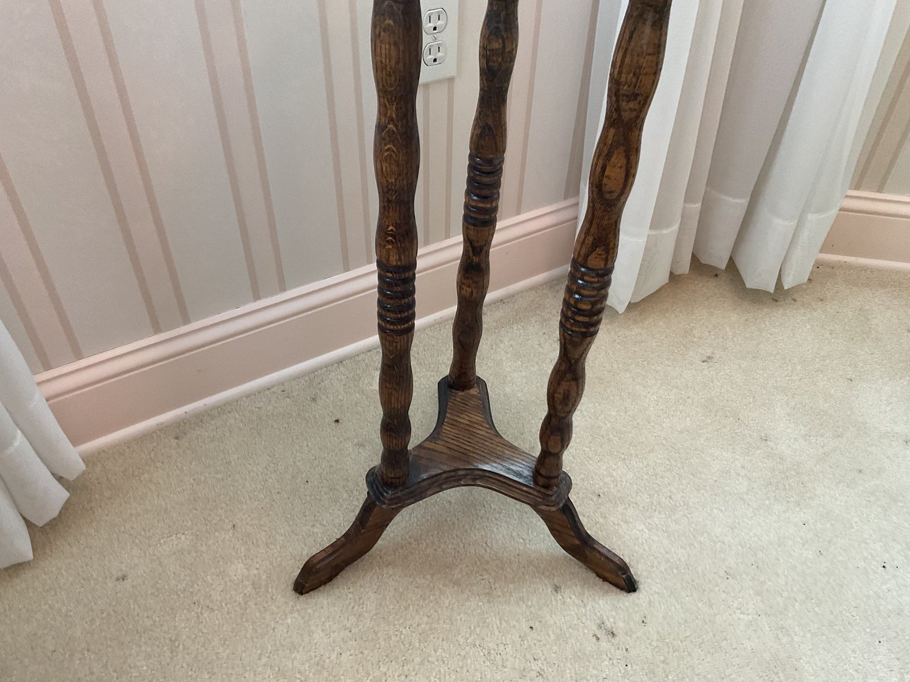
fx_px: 762
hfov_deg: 61.7
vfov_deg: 48.2
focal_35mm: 29
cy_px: 341
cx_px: 455
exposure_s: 1/60
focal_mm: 3
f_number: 1.8
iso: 160
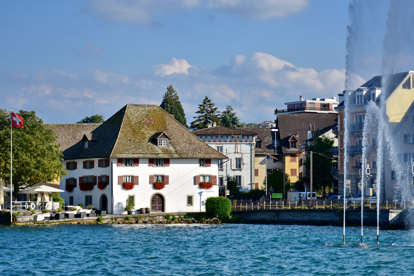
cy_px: 138
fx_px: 1207
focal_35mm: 105
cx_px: 207
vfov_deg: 13.0
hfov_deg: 19.5
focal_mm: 70
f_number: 4
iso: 220
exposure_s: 1/2500
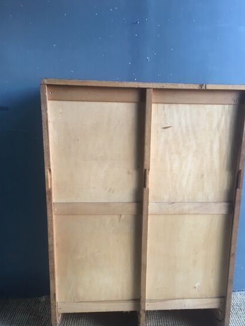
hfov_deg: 42.9
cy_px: 178
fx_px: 311
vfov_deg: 55.2
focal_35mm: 33
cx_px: 136
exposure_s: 1/33
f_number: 2.2
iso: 64
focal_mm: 4.15
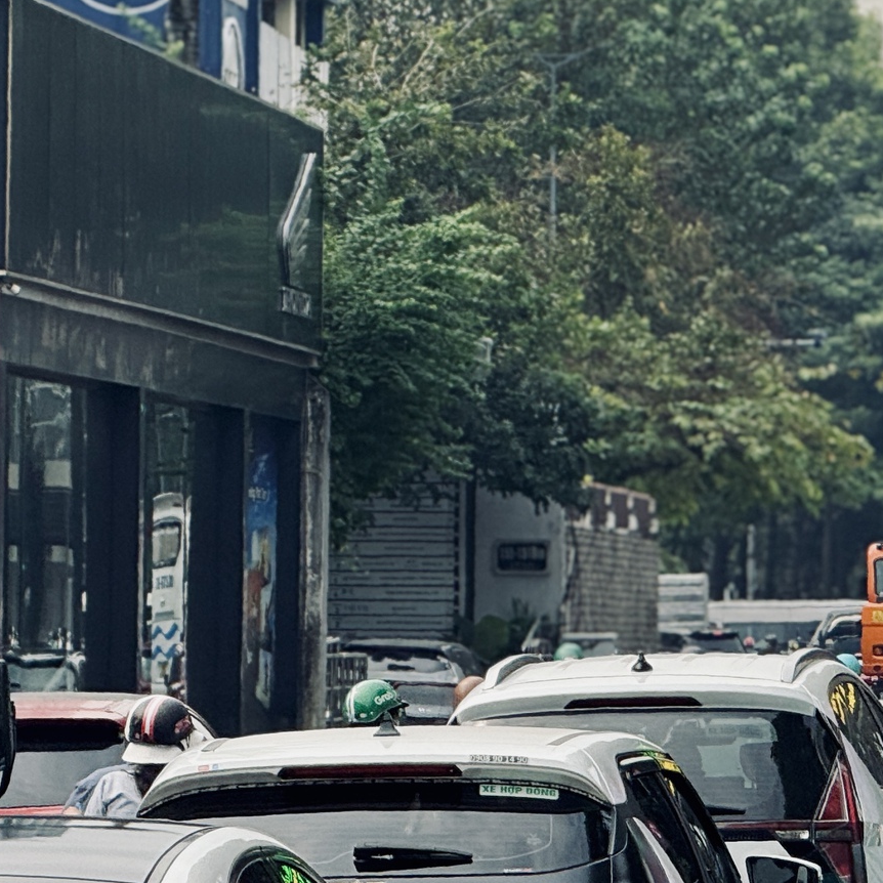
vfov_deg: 5.6
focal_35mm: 315
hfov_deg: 5.5
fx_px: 9091
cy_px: 245
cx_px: 1201
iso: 50
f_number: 2.8
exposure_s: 1/1004
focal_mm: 15.66
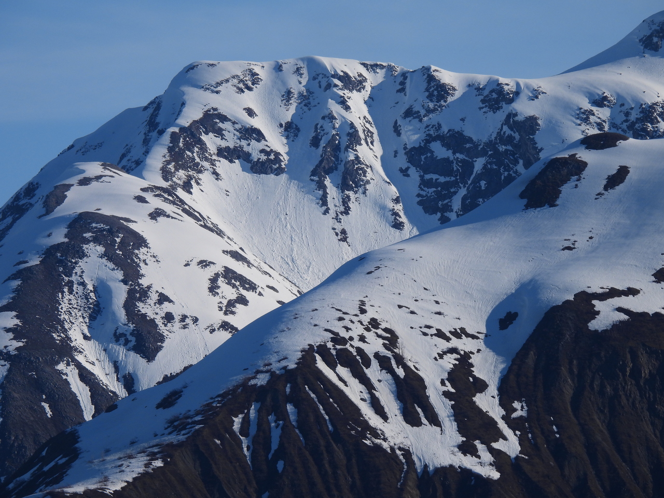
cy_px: 249
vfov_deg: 2.3
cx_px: 332
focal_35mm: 650
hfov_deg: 3.1
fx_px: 12468
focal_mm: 116
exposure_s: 1/1250
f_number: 5.6
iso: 100
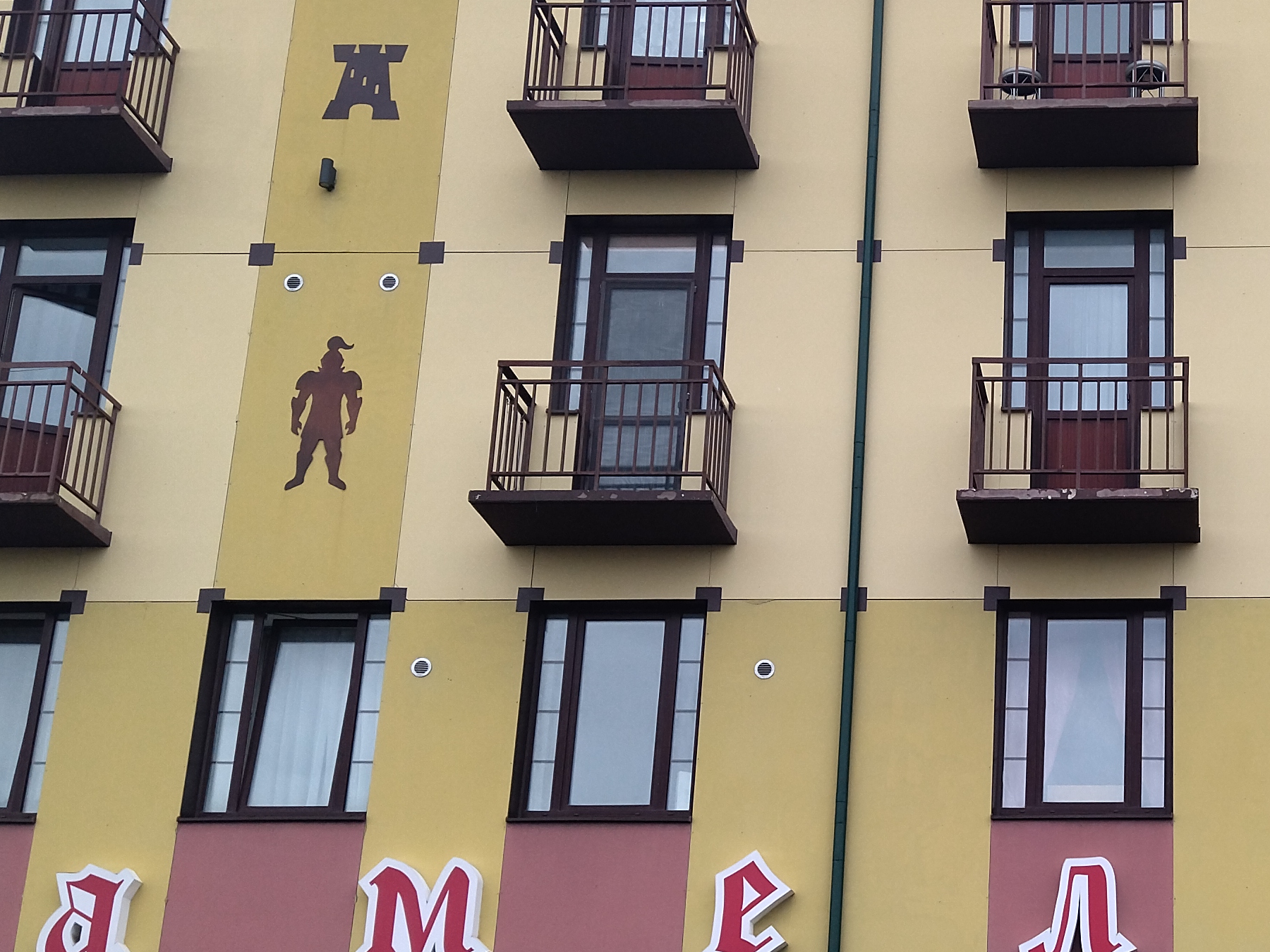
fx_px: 2201
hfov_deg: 30.9
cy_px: 699
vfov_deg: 24.2
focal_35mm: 60
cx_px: 1121
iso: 100
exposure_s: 1/221
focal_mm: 4.74
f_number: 1.79
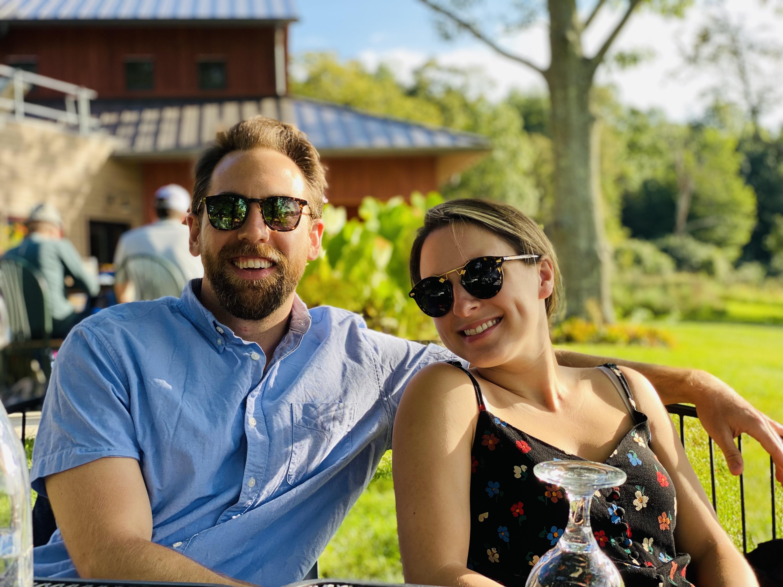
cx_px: 392
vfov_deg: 28.0
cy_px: 294
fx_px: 1176
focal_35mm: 52
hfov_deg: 36.8
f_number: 2
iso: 20
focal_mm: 6
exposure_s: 1/173
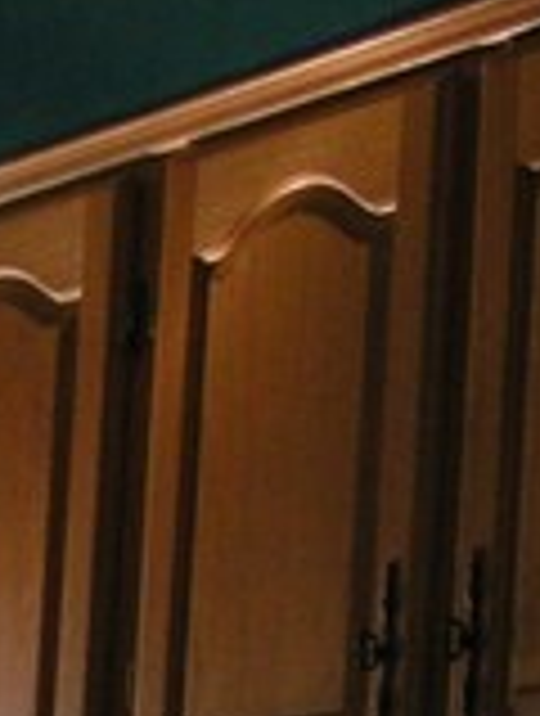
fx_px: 3791
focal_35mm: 183
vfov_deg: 10.0
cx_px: -306
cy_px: 1391
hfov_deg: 8.0
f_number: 2.8
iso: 125
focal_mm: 5.8
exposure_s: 1/50
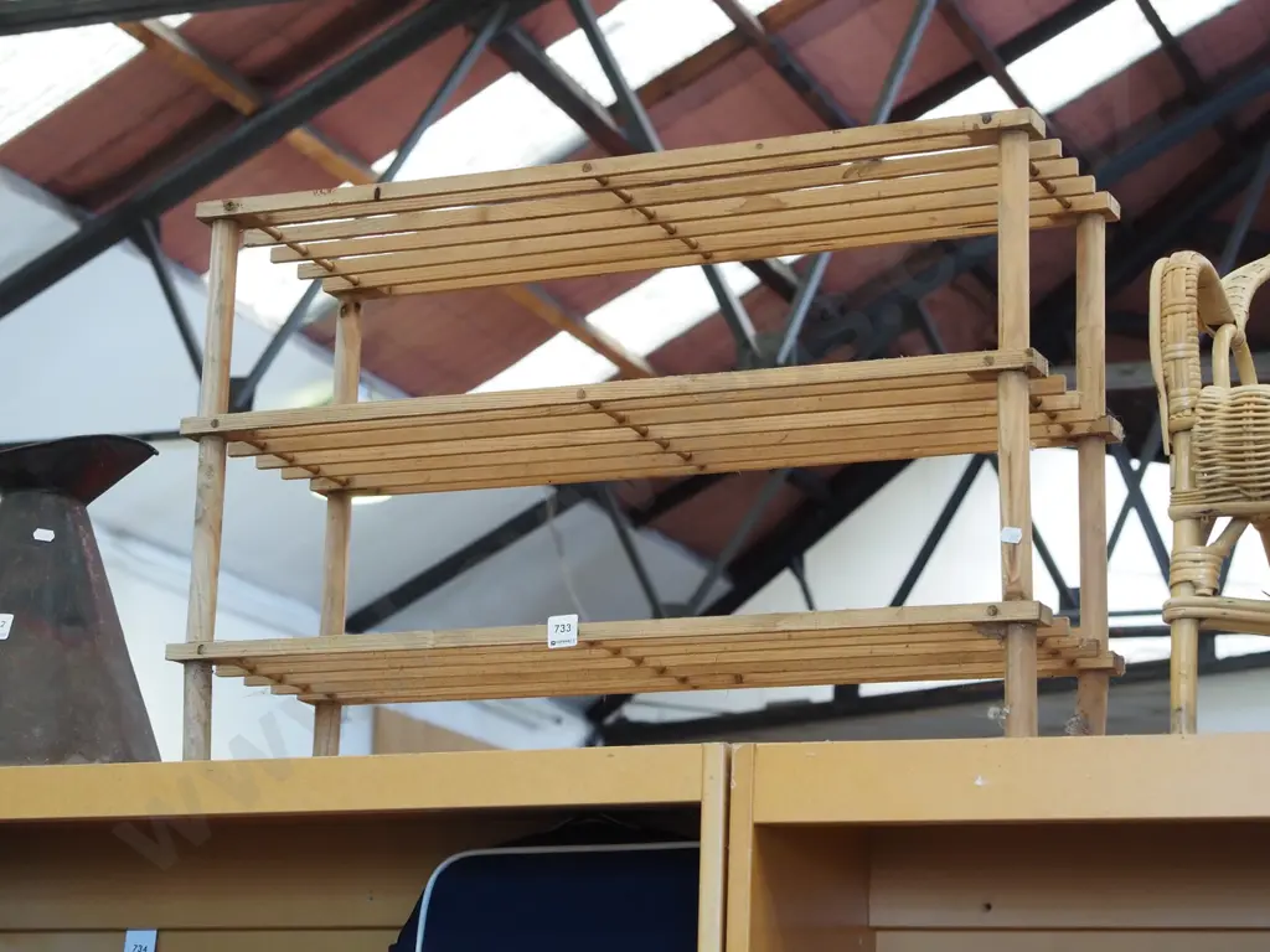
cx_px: 635
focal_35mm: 78
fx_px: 2862
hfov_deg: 25.0
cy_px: 476
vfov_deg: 18.9
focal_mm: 39
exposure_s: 1/100
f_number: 5.6
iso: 1600
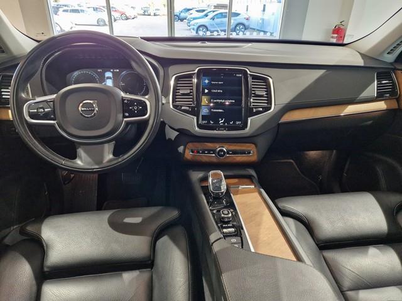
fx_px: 267
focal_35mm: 23
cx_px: 201
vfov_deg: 58.9
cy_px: 150
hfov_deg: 73.9
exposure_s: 1/100
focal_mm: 5.4
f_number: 1.8
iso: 800
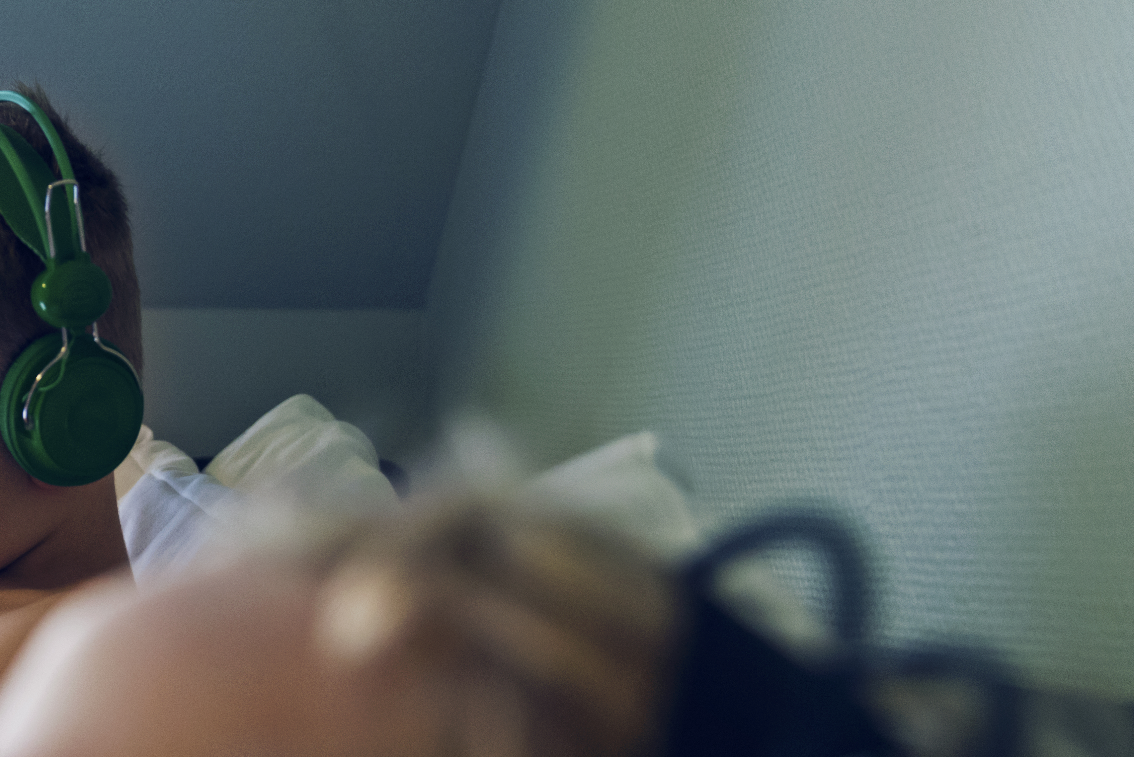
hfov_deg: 29.8
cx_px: 12
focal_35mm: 63
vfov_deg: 21.1
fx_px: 1985
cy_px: 690
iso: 2500
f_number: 2.8
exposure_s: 1/50
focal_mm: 29
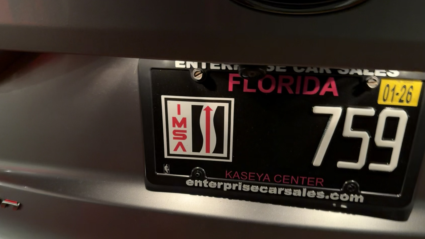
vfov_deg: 42.4
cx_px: 213
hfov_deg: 69.9
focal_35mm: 27
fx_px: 304
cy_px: 155
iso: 1000
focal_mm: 6.76
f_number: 1.78
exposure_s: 1/30
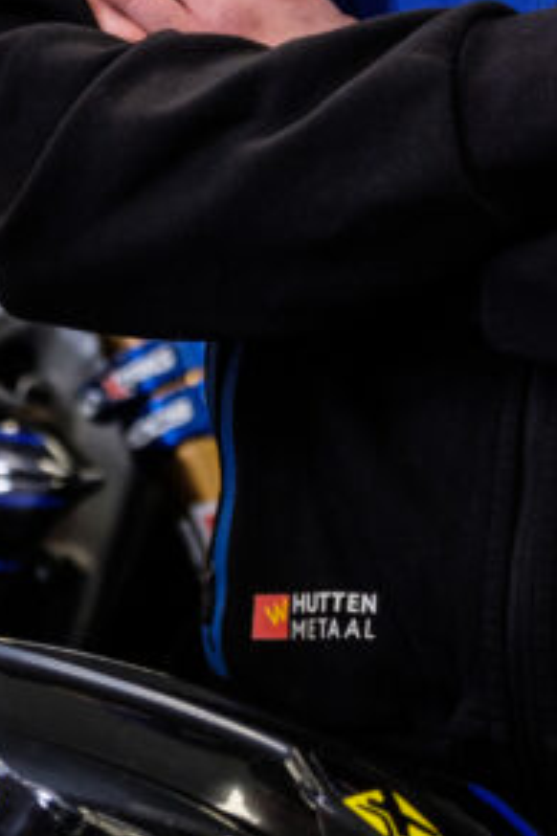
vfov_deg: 5.4
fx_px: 8749
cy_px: -428
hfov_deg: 3.6
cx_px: 576
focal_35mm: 377
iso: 800
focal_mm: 71.5
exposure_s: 1/125
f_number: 3.6
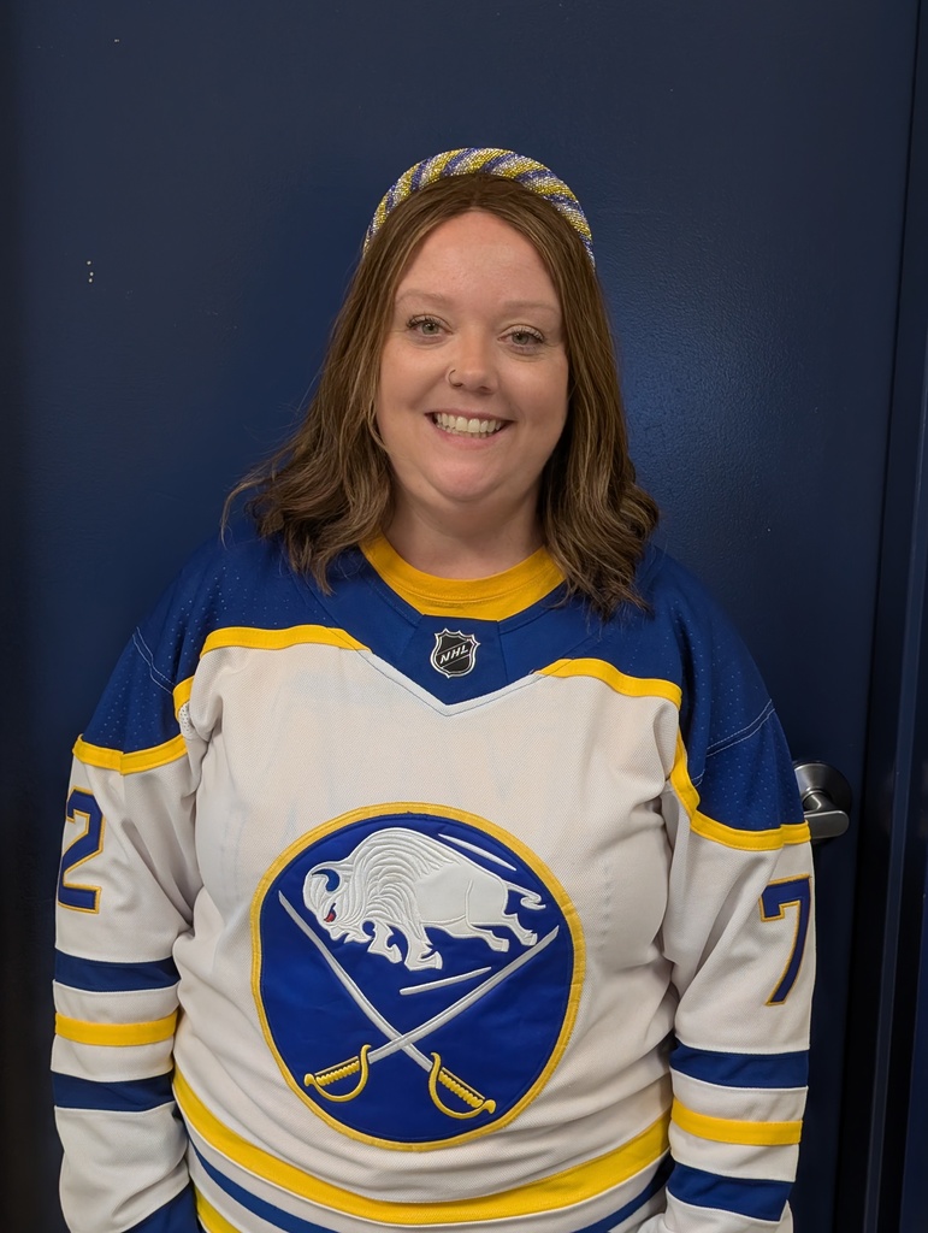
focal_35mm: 49
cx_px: 464
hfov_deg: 29.7
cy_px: 616
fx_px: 1747
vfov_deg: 38.9
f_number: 1.68
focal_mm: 6.9
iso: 148
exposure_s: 1/60
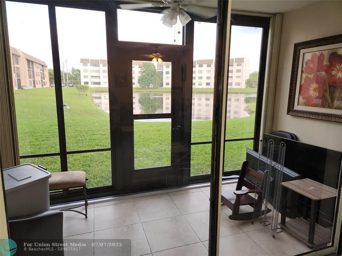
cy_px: 128
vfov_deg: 58.9
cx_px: 171
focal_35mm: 23
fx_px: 227
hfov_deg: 73.9
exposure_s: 1/60
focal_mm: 5.4
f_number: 1.8
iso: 80
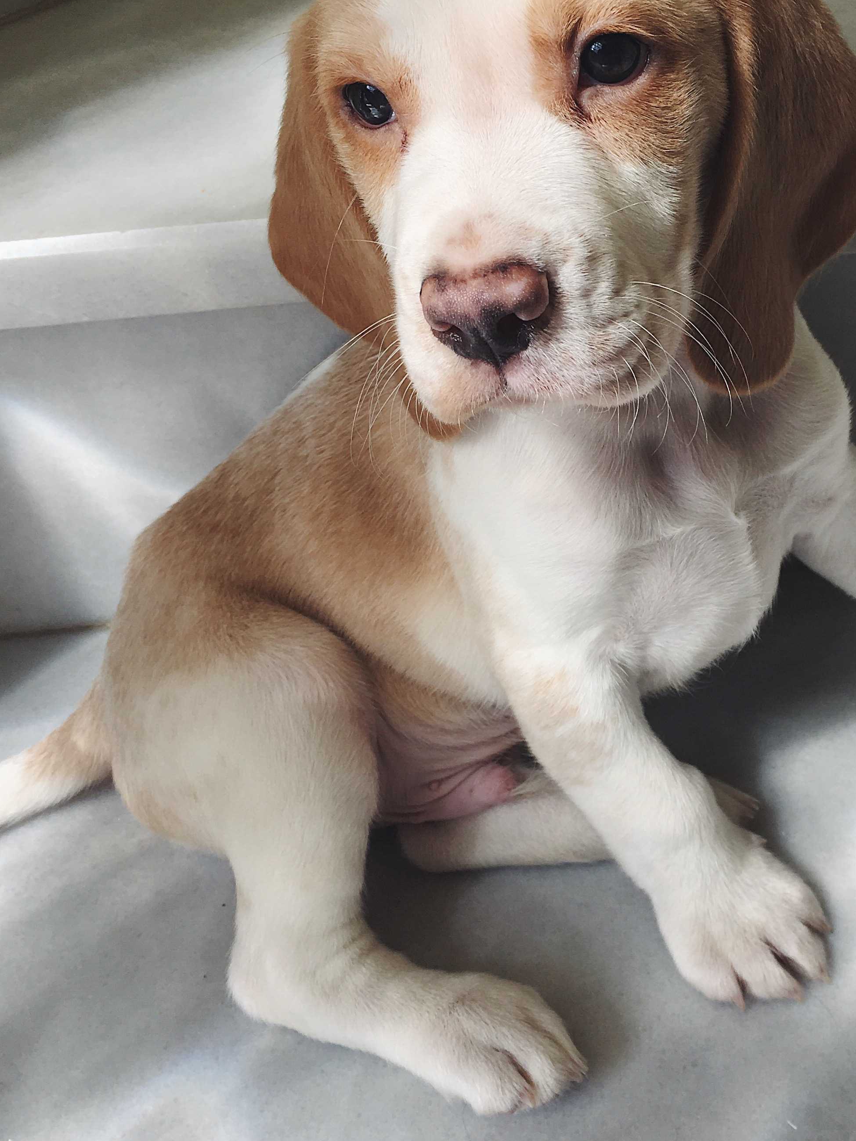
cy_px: 513
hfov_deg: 31.5
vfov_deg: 42.0
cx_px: 657
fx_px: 1483
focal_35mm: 45
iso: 25
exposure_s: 1/237
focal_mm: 4.15
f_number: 2.2
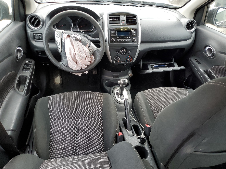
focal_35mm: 26
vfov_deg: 53.1
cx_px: 113
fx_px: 170
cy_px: 84
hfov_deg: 67.3
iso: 77
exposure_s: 1/120
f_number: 1.5
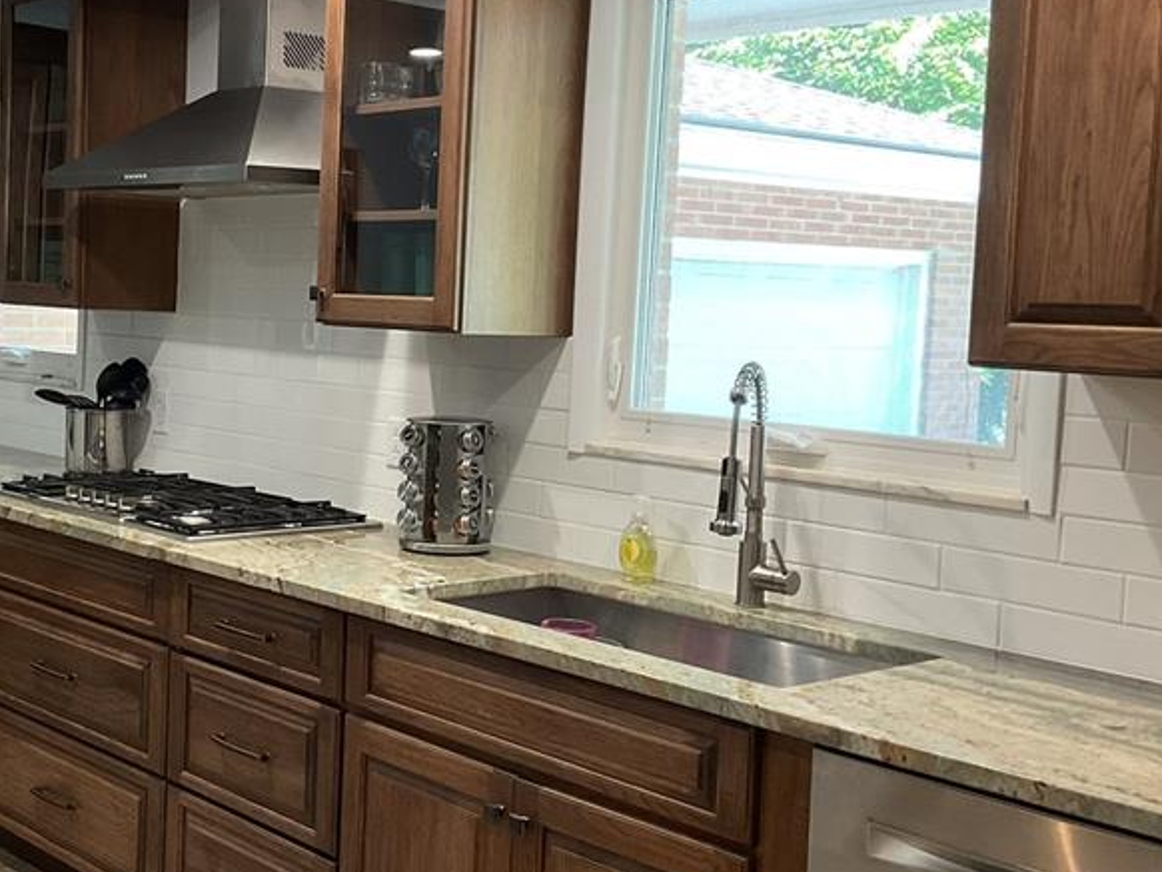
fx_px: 1713
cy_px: 423
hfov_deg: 36.7
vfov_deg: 28.6
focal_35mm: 51
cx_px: 317
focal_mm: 3
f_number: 1.8
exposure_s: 1/60
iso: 125
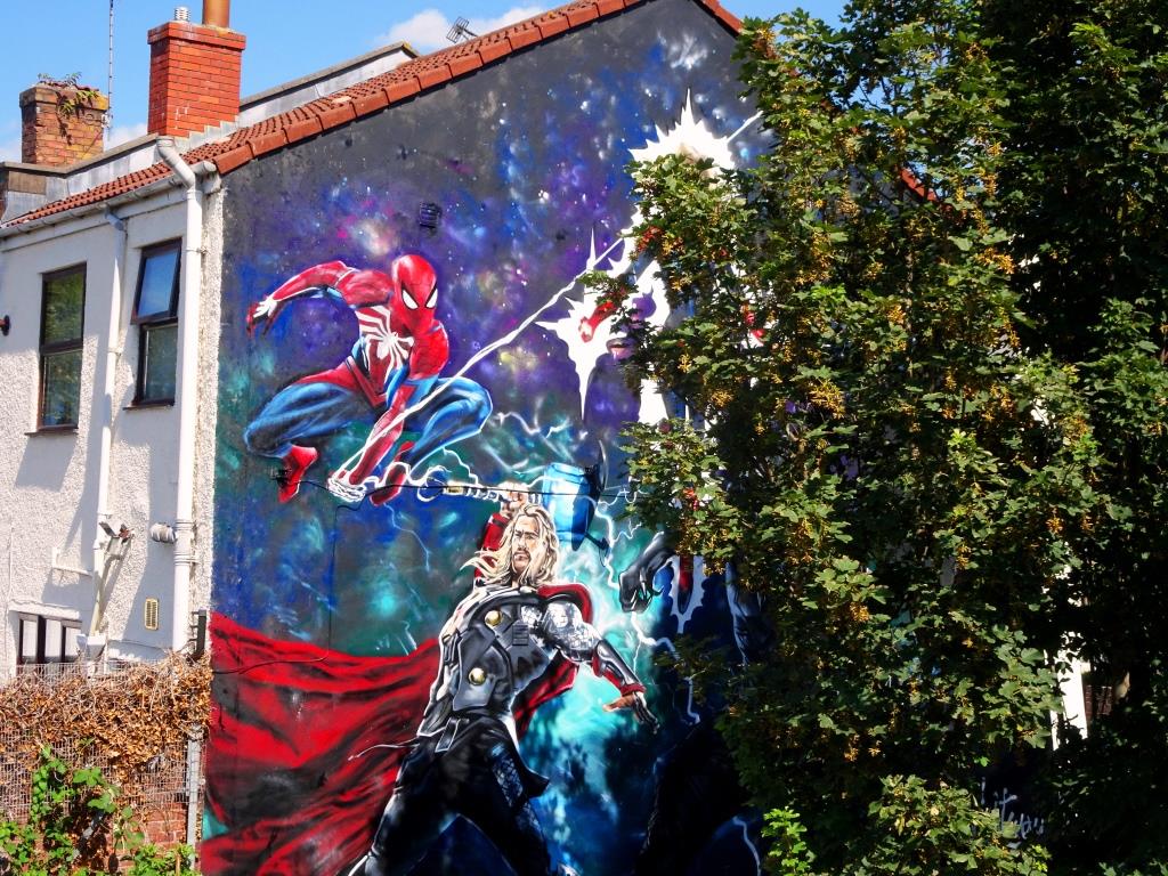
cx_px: 584
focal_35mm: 58
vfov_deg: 25.2
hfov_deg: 33.2
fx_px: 1957
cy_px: 438
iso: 80
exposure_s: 1/800
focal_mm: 9.87
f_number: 4.5
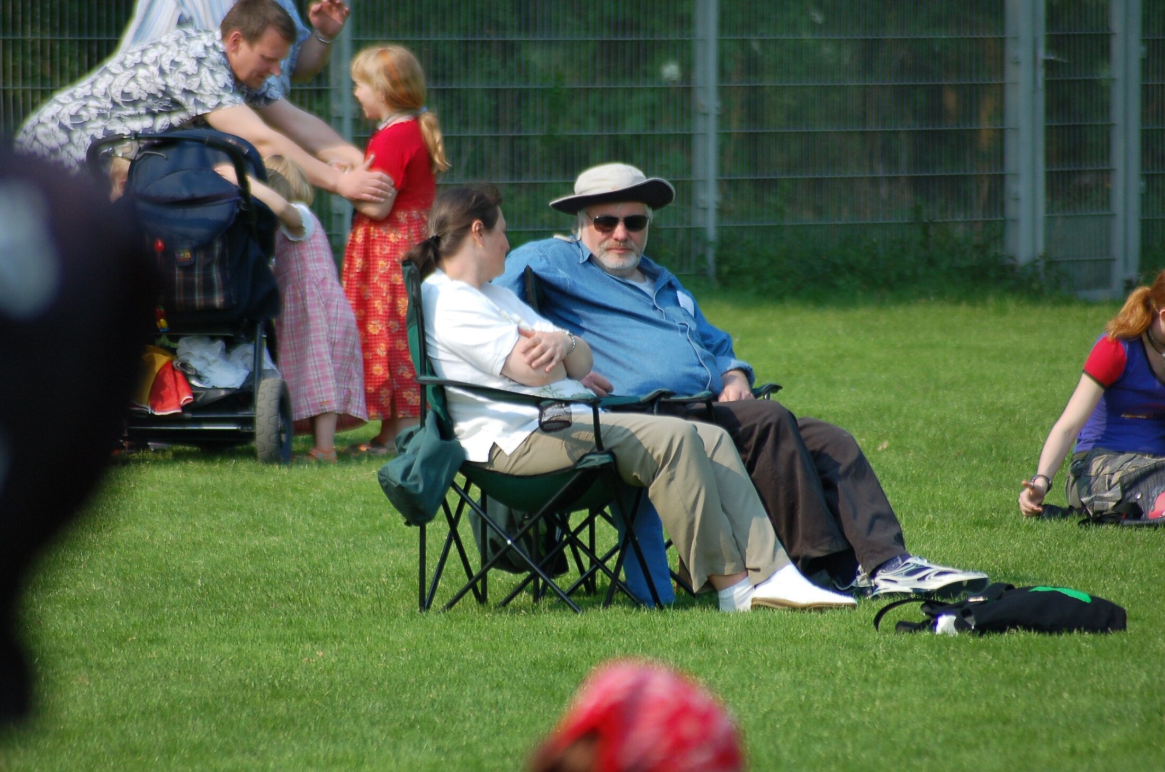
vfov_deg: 3.0
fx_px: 14535
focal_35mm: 450
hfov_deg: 4.6
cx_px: 582
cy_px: 386
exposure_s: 1/1000
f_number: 5.6
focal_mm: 300
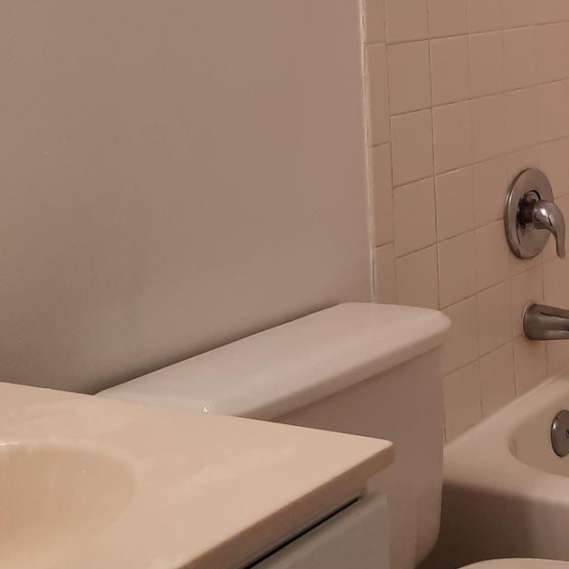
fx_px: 1339
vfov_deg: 23.3
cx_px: 674
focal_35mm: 72
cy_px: 42
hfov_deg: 22.2
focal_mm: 4.6
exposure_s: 1/60
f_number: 2
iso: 80
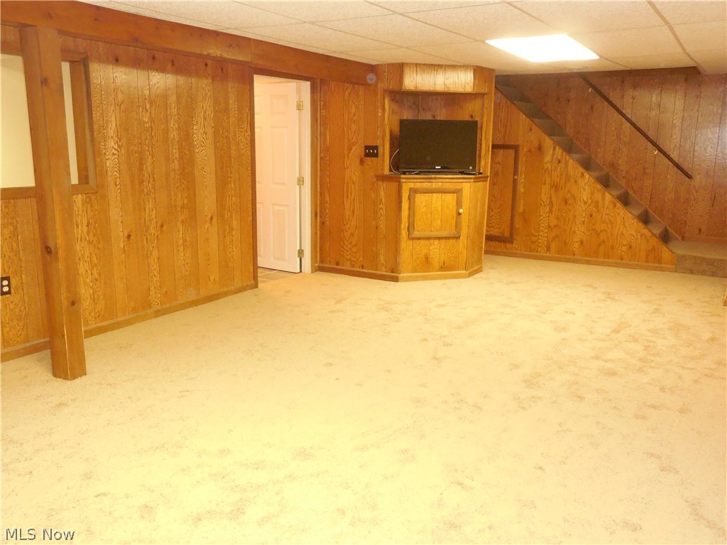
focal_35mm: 30
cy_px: 272
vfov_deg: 46.8
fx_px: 630
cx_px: 364
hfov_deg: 60.0
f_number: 3.8
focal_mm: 5.3
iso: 1100
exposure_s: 1/25
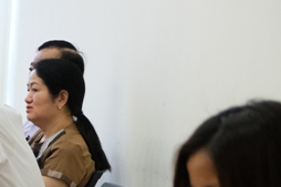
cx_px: -149
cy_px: 250
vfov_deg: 5.9
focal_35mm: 230
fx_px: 1794
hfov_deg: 8.7
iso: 2000
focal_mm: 48.4
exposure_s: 1/60
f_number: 4
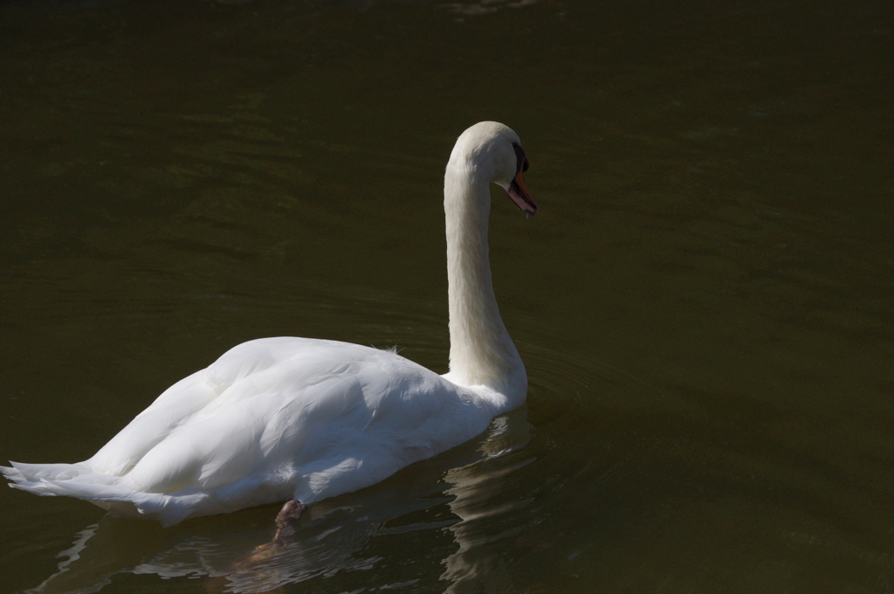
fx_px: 2902
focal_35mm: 117
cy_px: 297
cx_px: 447
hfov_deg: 17.5
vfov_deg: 11.7
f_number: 6.3
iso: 400
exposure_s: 1/2500
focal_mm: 77.5
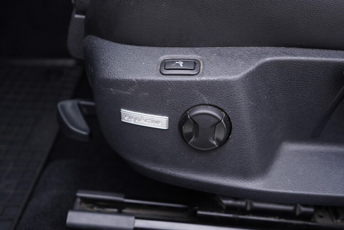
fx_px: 344
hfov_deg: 53.1
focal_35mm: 36
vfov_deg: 36.9
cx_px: 172
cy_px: 115
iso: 200
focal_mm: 24
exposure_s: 1/40
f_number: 2.8
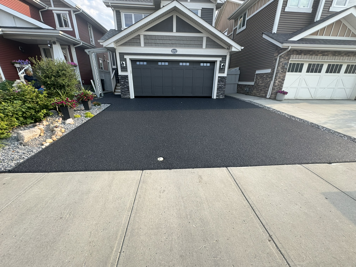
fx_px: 144
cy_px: 134
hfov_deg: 102.1
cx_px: 178
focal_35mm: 14
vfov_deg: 85.7
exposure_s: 1/244
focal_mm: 2.22
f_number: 2.2
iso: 40
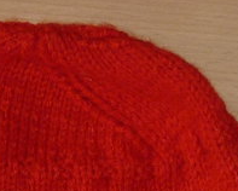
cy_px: 513
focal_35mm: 165
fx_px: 1163
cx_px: 76
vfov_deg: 8.3
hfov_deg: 11.7
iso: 100
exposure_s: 1/30
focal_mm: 4.5
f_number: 3.3
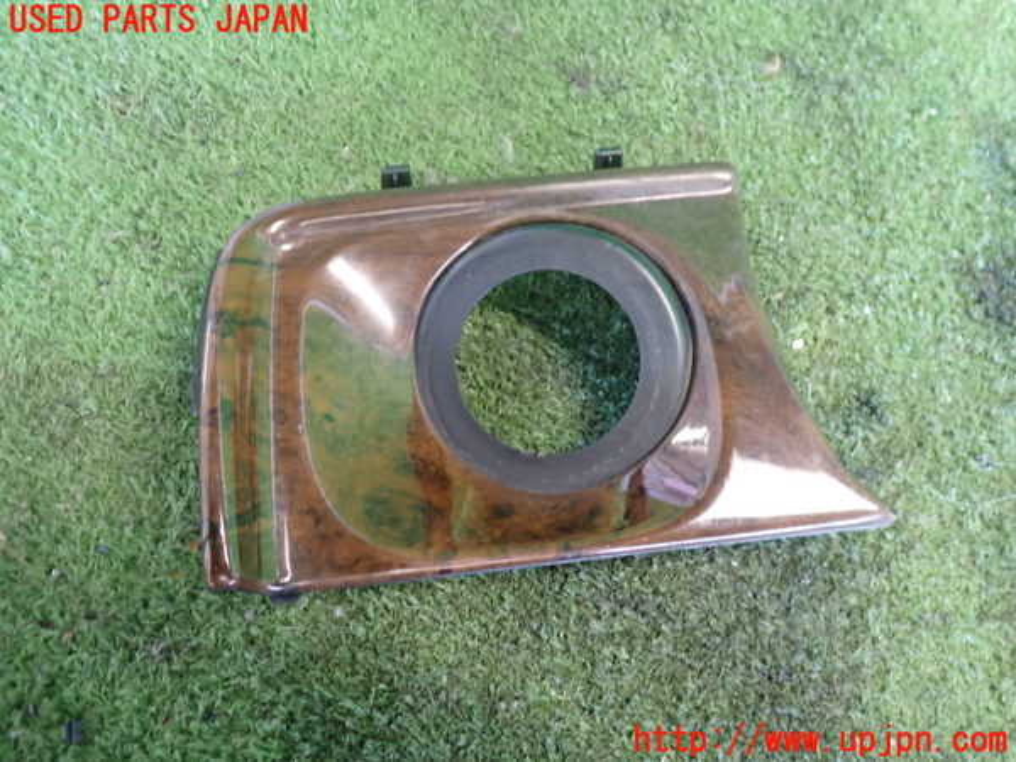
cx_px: 508
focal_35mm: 30
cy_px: 381
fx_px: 881
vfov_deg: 46.8
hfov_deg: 60.0
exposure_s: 1/30
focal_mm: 5.4
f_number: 2.3
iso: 640
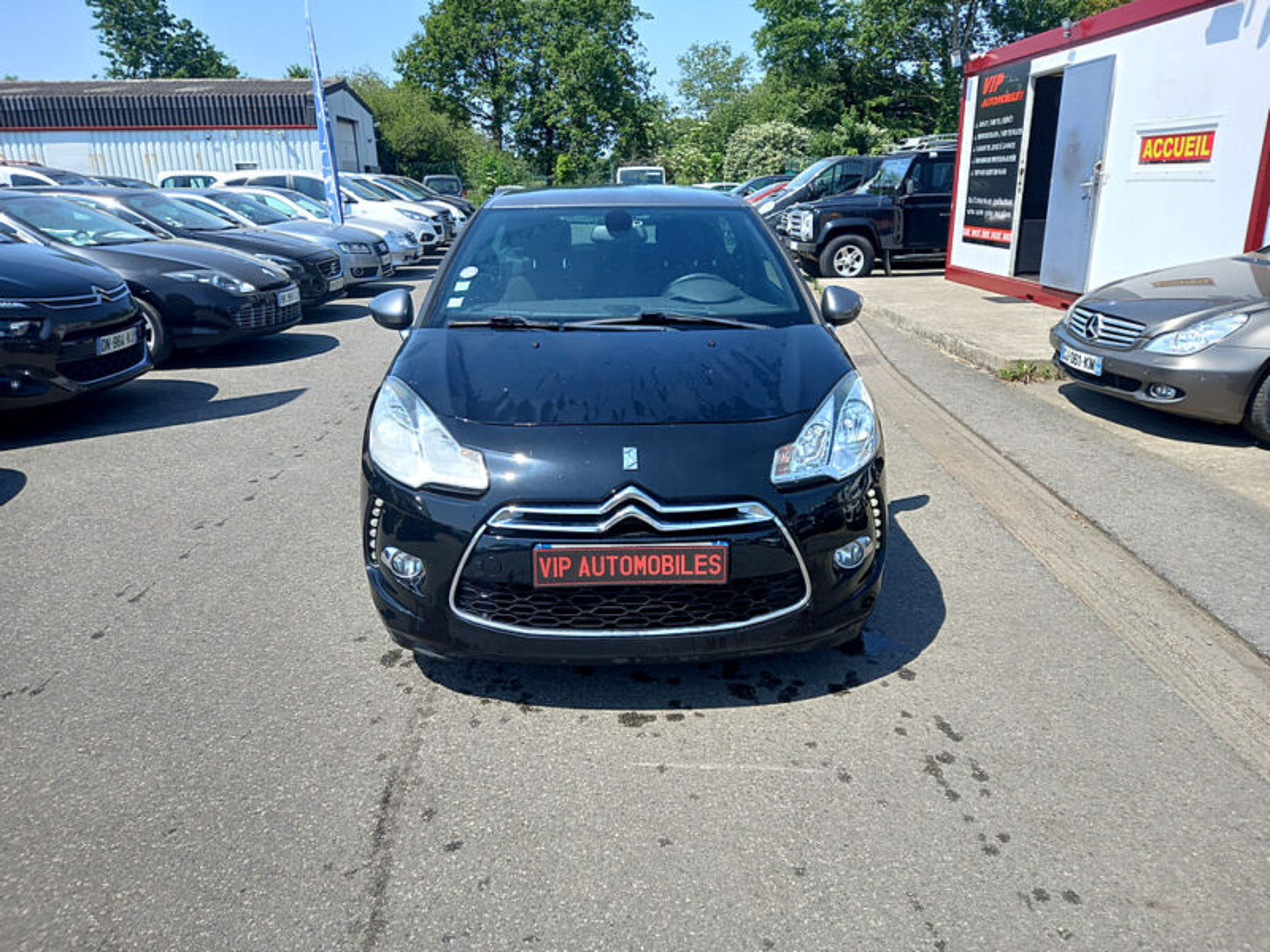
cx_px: 635
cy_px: 476
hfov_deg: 69.4
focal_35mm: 25
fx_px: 917
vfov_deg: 54.9
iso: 25
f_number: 2
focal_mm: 4.6
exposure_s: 1/505
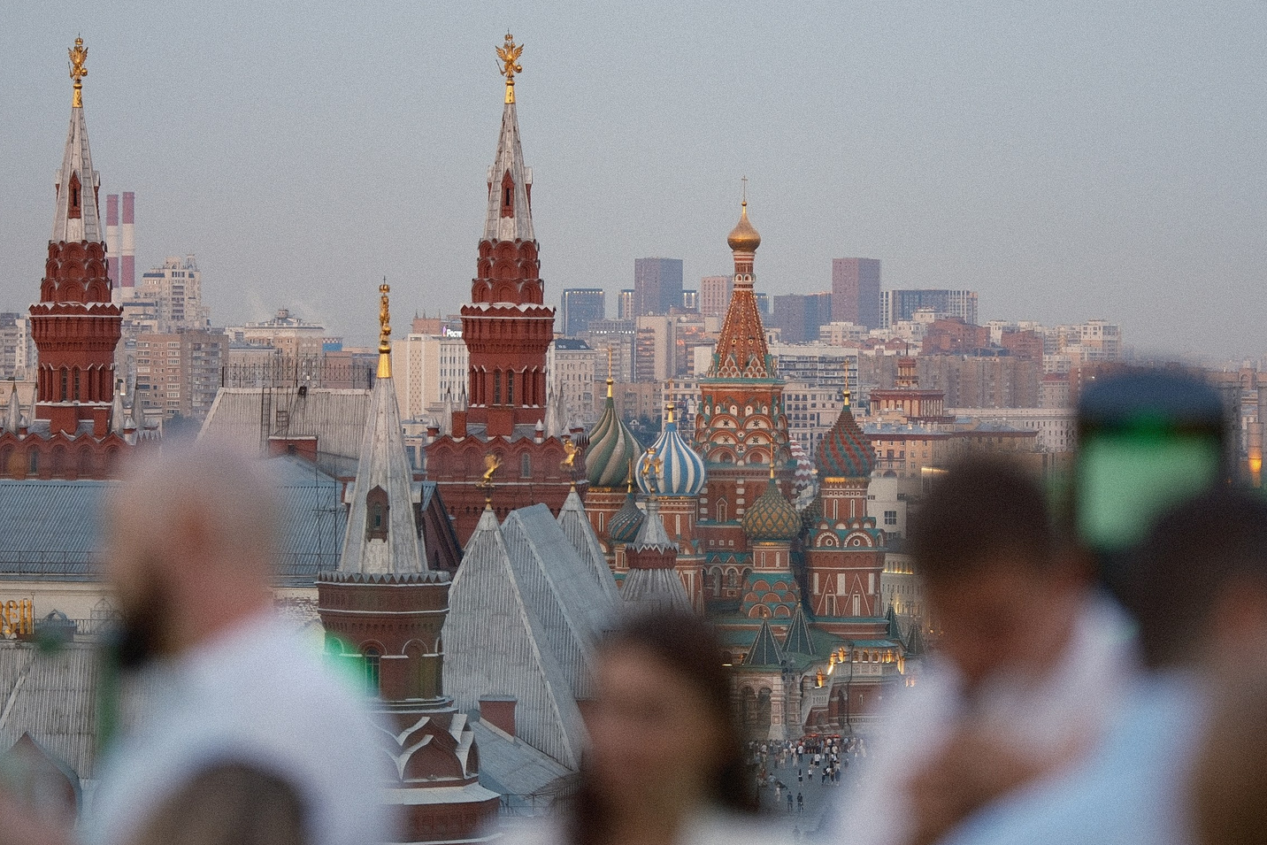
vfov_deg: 6.8
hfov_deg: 10.2
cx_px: 755
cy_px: 222
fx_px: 7109
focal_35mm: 202
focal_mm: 75
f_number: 1.2
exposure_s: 1/60
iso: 160
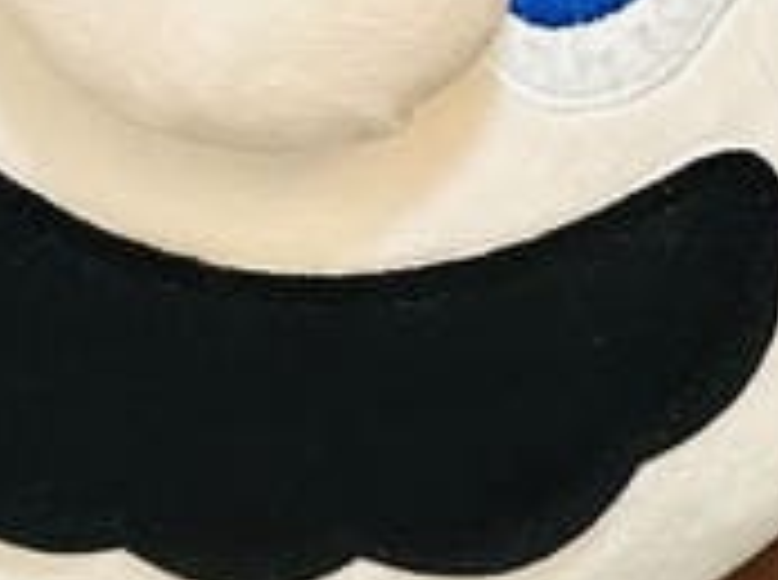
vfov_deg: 9.2
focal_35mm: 160
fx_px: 3589
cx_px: 881
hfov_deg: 12.1
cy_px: 382
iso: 250
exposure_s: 1/60
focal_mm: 2.69
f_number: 1.9
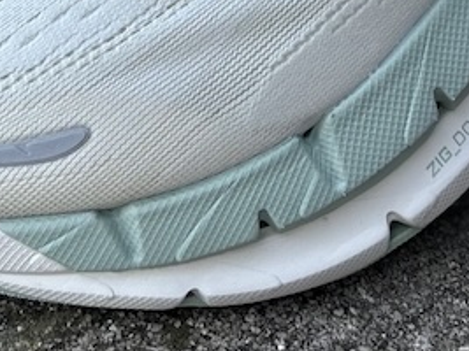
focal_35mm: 117
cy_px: -246
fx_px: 1584
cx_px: 295
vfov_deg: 11.8
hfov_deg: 16.8
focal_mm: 5.7
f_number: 1.5
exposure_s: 1/121
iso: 40
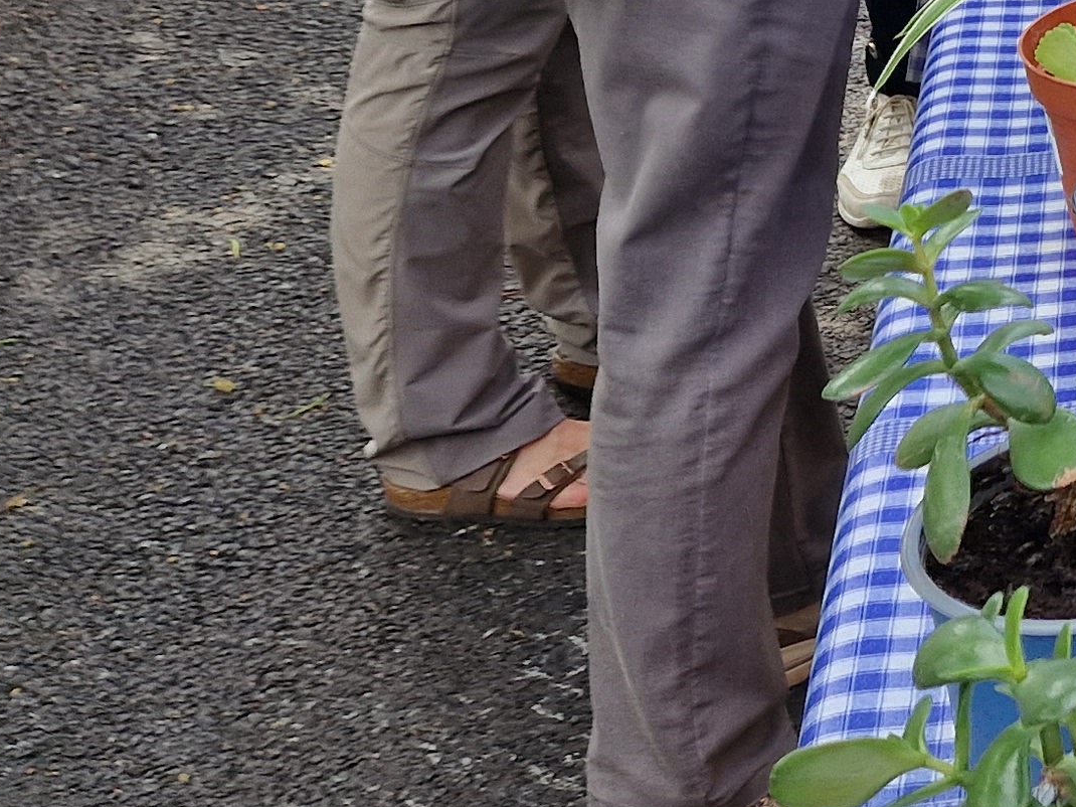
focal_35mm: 86
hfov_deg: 18.4
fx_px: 2673
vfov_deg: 16.0
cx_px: 1867
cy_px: -344
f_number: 1.8
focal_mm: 5.4
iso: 50
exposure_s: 1/634
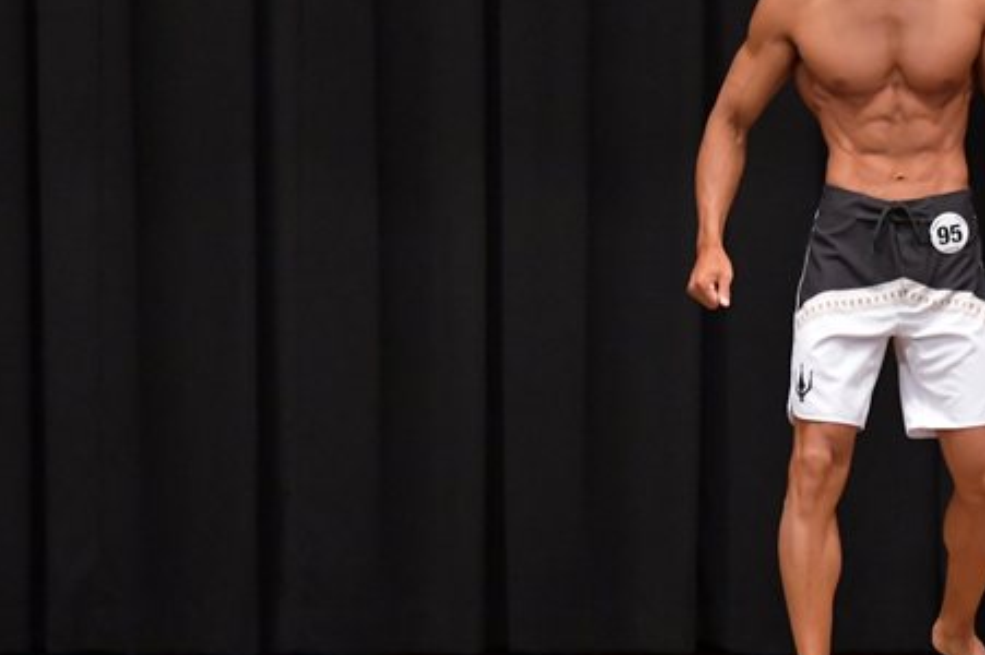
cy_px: 308
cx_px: 829
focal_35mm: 373
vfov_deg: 3.7
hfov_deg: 5.5
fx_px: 10198
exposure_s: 1/400
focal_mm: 145
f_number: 5.6
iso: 6400
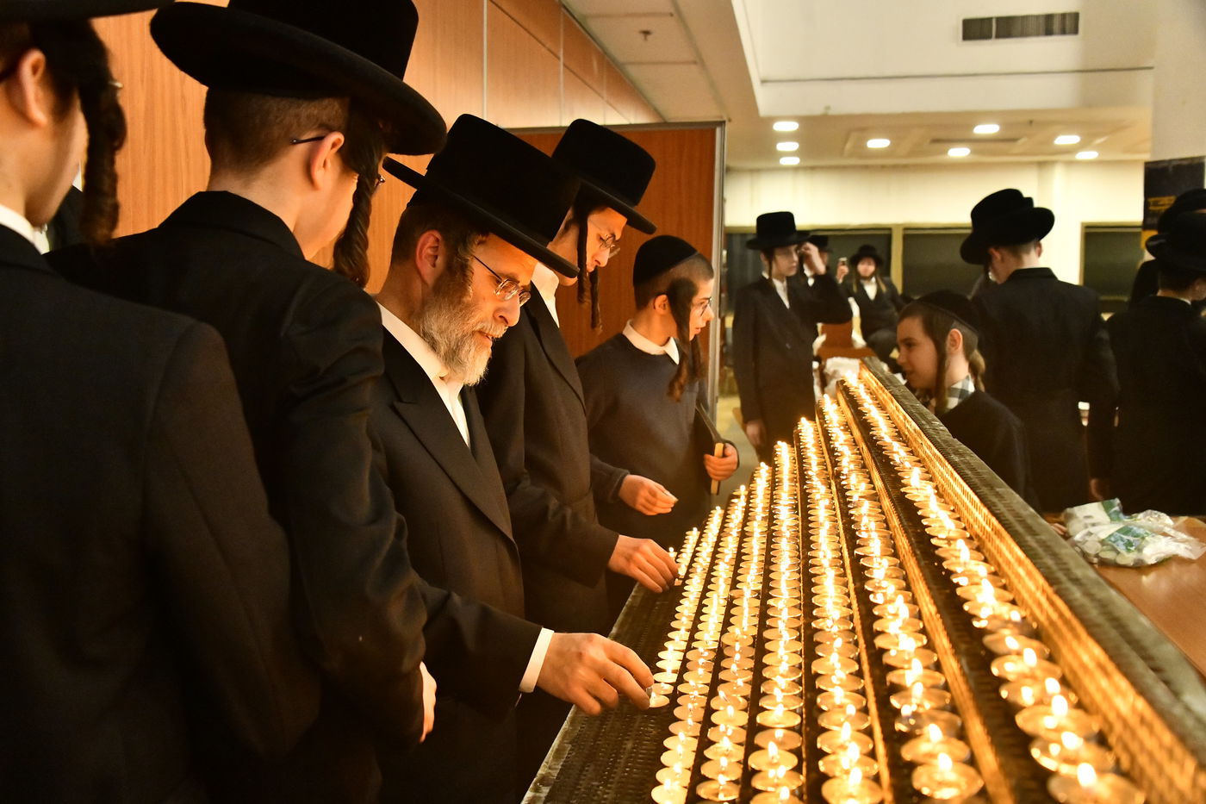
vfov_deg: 41.1
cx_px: 603
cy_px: 402
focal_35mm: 32
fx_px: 1072
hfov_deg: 58.7
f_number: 5.6
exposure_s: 1/200
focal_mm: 32
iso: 5000
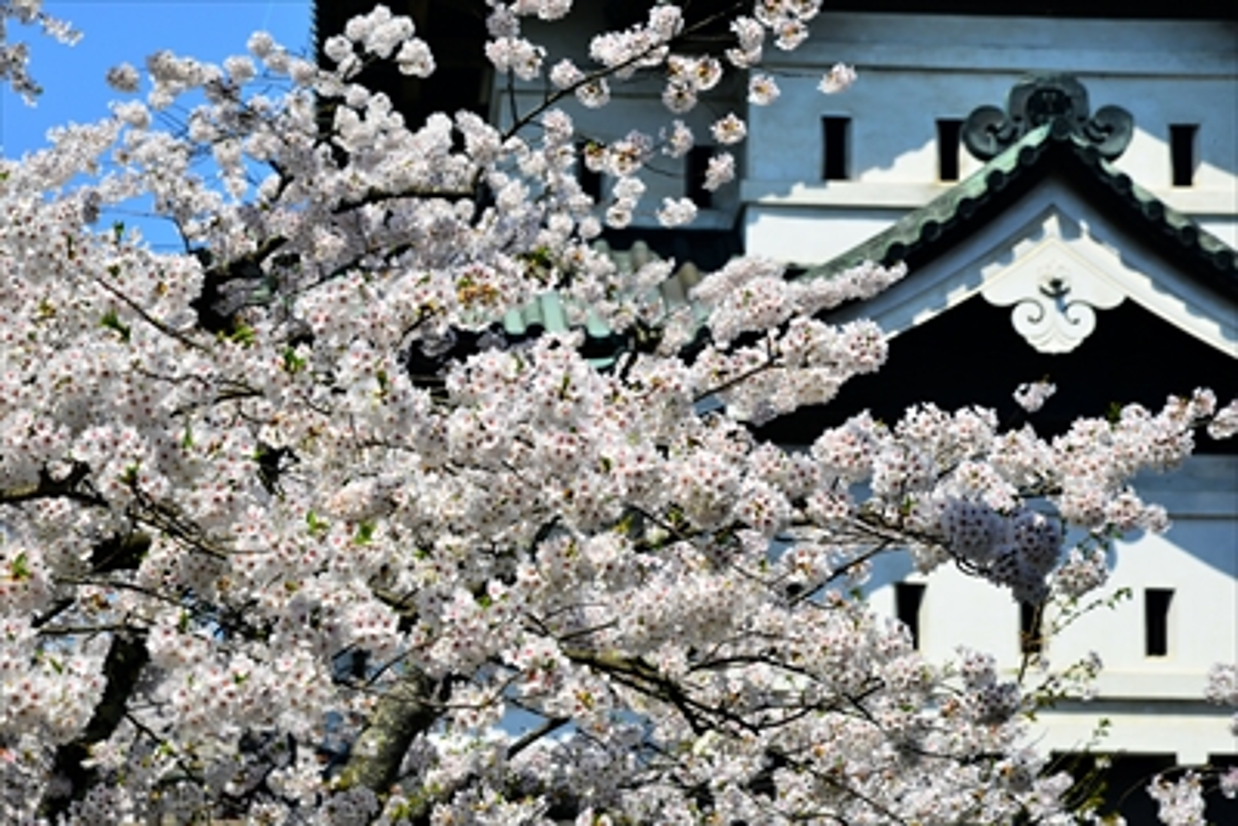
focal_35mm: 120
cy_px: 413
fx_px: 4128
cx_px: 619
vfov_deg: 11.4
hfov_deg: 17.1
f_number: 10
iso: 250
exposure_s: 1/400
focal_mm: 120
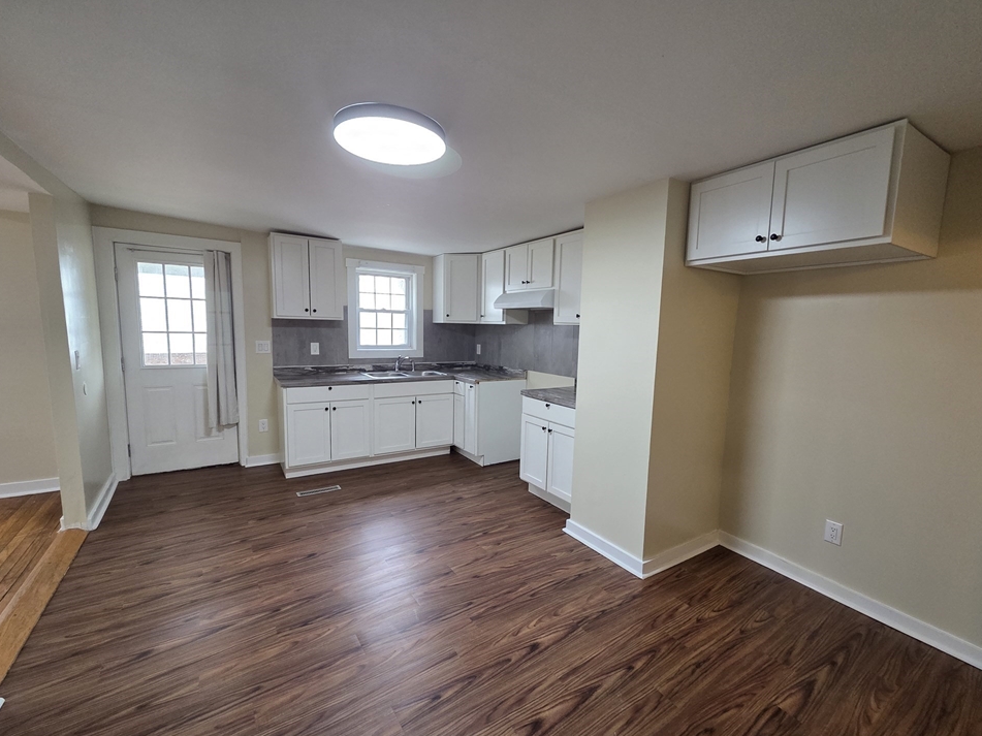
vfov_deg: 85.6
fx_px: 397
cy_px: 377
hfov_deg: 102.0
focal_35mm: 14
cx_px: 506
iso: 320
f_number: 2.2
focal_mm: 2.2
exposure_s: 1/60
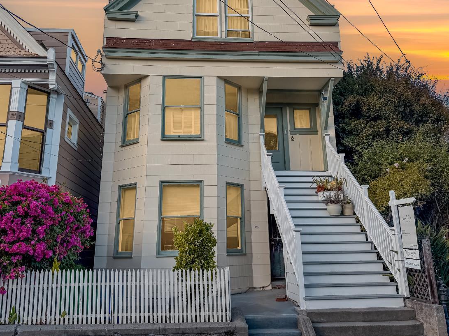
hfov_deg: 55.4
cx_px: 219
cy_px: 119
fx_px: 428
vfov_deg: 42.5
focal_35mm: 33
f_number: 1.78
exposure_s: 1/459
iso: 80
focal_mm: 6.76
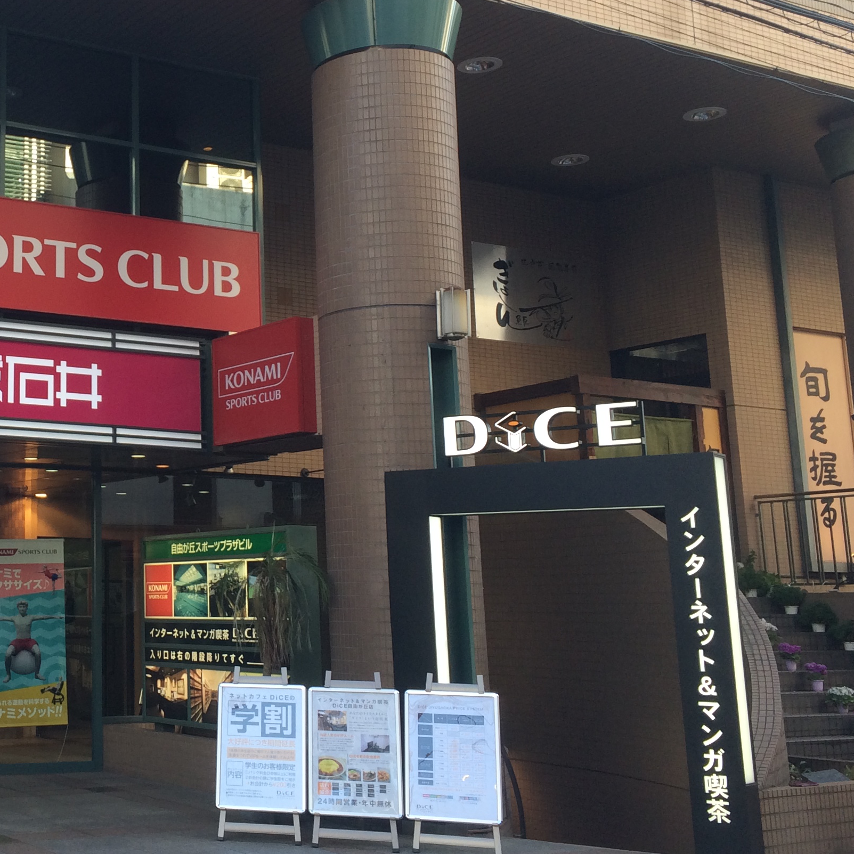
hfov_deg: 30.0
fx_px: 1507
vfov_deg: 31.4
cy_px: 296
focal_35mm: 54
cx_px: 58
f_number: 2.2
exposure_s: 1/124
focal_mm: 4.12
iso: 32
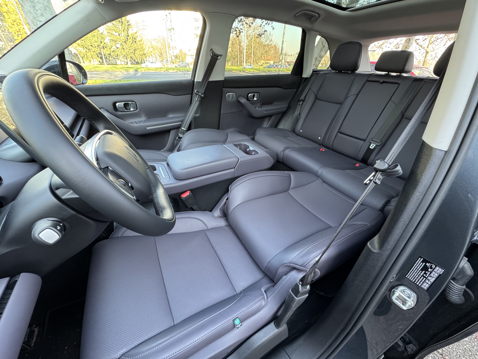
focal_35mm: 14
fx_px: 193
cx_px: 239
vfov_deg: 85.7
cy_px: 180
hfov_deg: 102.1
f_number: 2.2
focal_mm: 2.22
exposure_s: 1/79
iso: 320
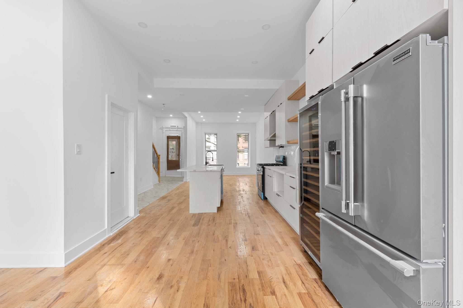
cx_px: 232
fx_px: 180
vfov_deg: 81.2
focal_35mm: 14
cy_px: 154
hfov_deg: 104.3
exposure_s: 1/2
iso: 250
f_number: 10
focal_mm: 14
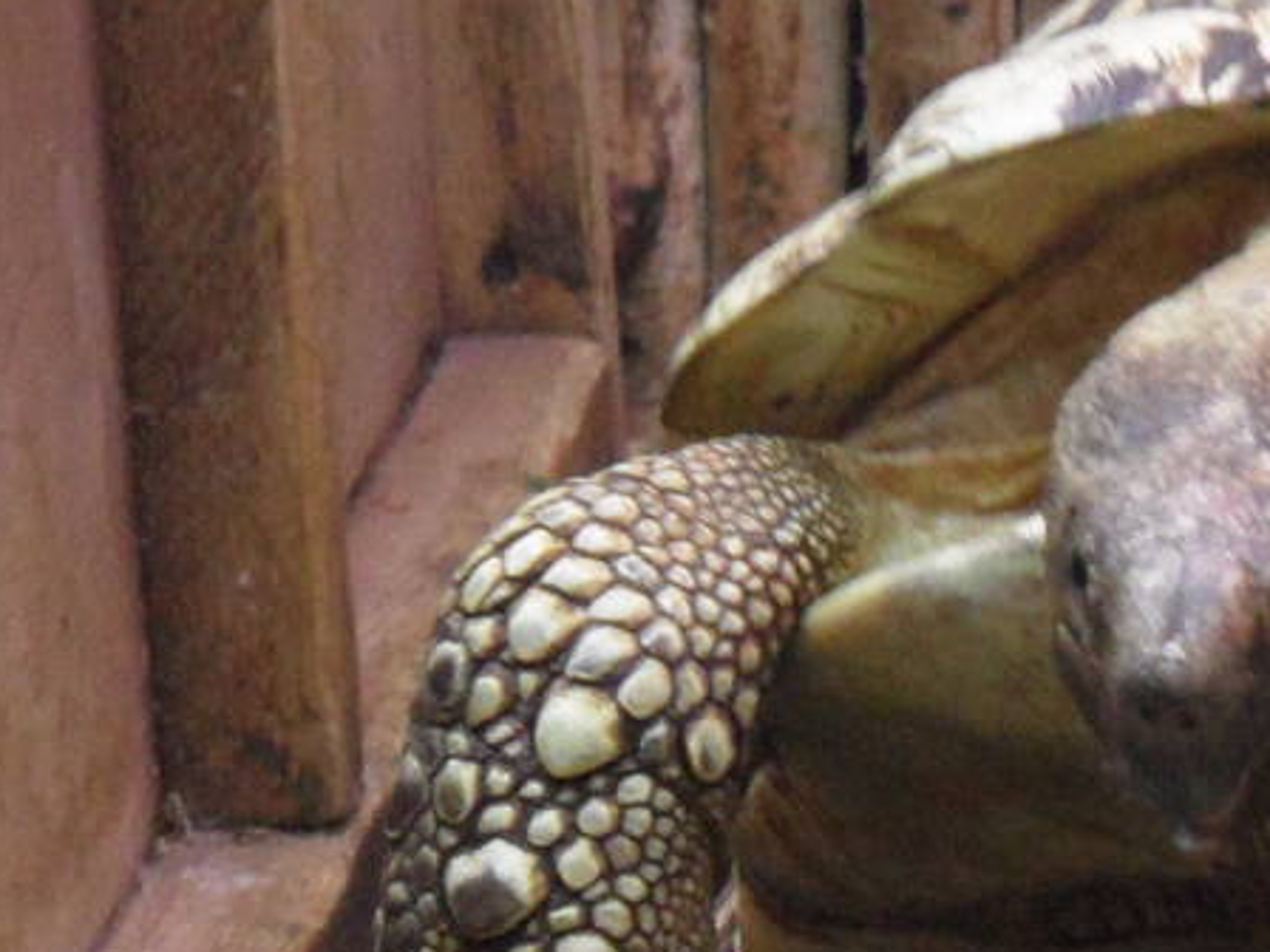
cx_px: 1434
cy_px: 1173
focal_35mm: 286
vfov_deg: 5.2
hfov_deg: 6.9
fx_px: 10493
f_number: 4.2
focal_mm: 13.2
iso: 400
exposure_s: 1/8
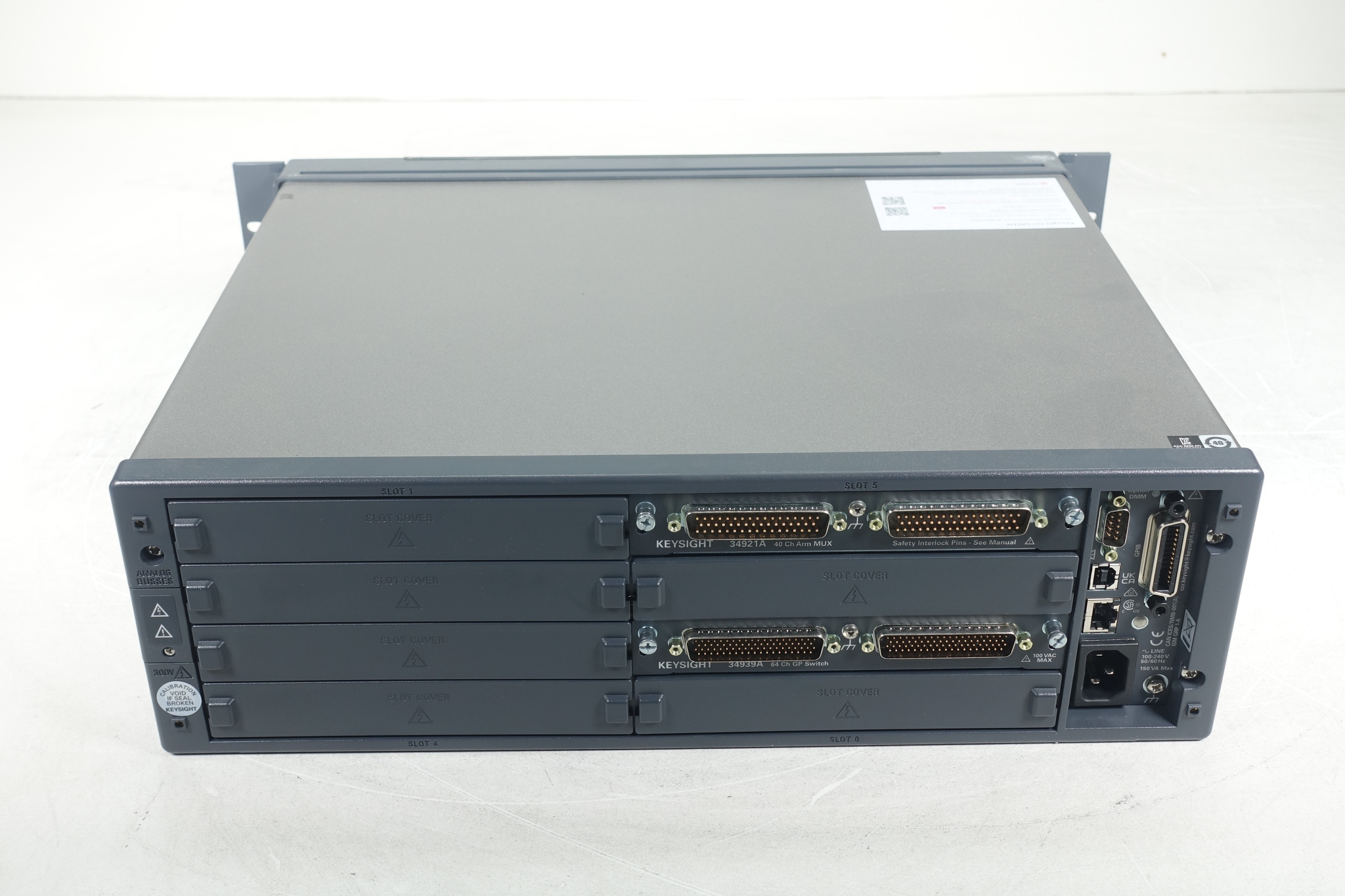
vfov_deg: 31.2
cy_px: 448
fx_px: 1606
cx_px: 672
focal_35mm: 43
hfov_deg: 45.4
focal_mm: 15.74
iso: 125
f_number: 4
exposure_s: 1/80
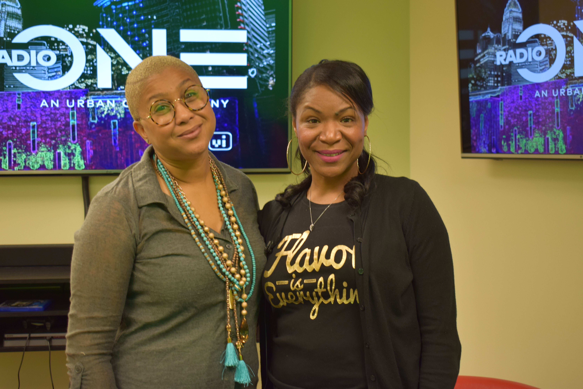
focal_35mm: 51
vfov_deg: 26.5
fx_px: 826
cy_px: 194
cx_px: 292
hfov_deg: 38.9
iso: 400
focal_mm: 34
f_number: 4.5
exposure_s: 1/40
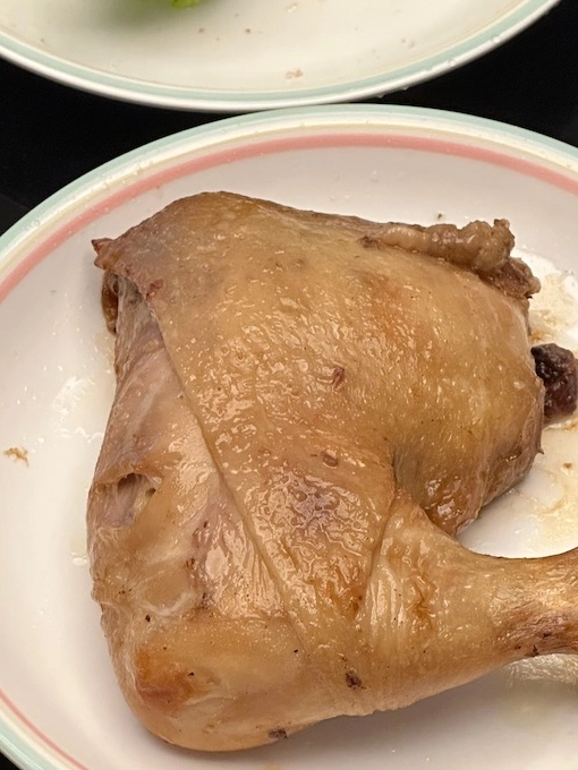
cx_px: 347
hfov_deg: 10.2
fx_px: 3228
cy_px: 179
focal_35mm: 145
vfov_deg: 13.6
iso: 400
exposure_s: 1/60
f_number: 2.8
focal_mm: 9
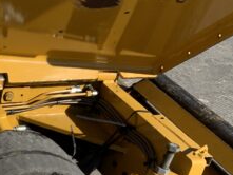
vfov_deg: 17.0
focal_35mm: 84
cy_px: 194
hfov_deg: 20.7
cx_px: -89
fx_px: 566
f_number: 1.8
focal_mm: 3
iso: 16
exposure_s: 1/2058
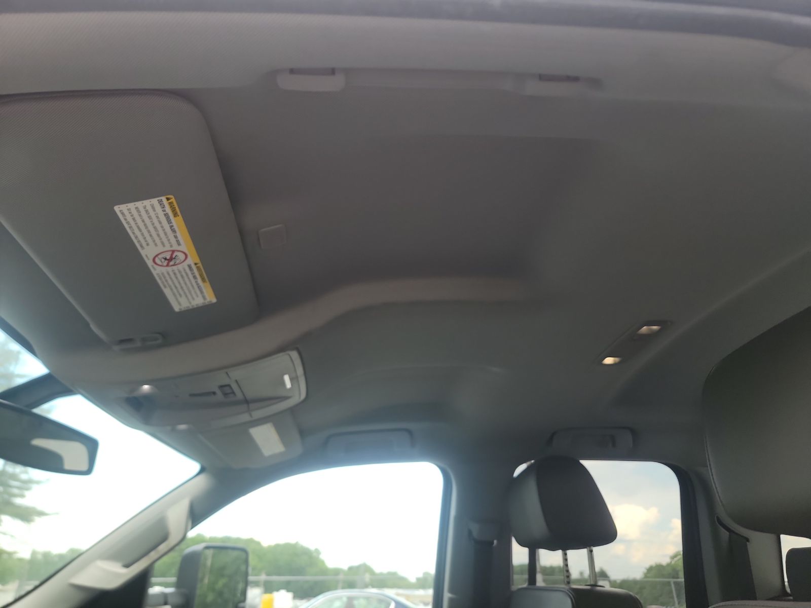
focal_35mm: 24
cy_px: 304
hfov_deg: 71.6
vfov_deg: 56.8
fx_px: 562
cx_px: 406
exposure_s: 1/119
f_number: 1.8
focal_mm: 6.7
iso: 71
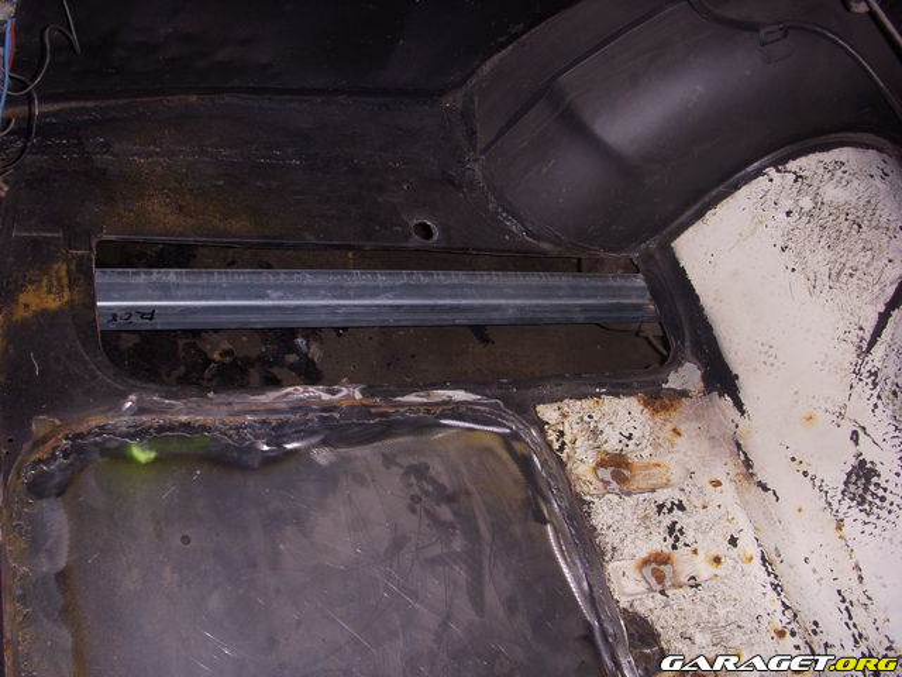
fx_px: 990
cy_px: 338
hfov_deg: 49.0
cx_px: 451
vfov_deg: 37.7
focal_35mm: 38
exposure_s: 1/30
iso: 100
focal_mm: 6.3
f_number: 3.3
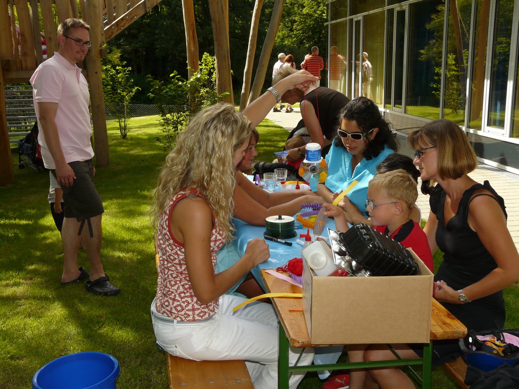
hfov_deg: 43.9
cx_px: 260
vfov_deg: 33.6
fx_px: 645
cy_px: 194
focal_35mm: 43
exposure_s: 1/250
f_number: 4
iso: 100
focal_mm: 7
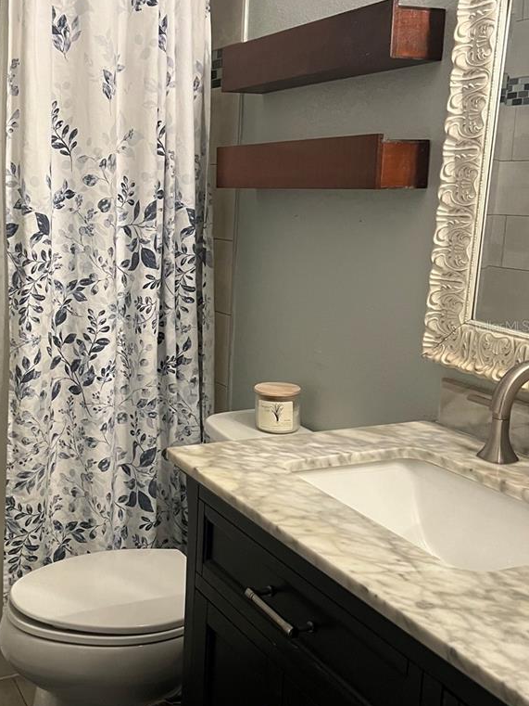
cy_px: 326
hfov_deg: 34.2
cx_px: 116
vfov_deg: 45.7
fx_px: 835
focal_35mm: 41
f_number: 1.5
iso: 400
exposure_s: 1/60
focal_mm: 5.7
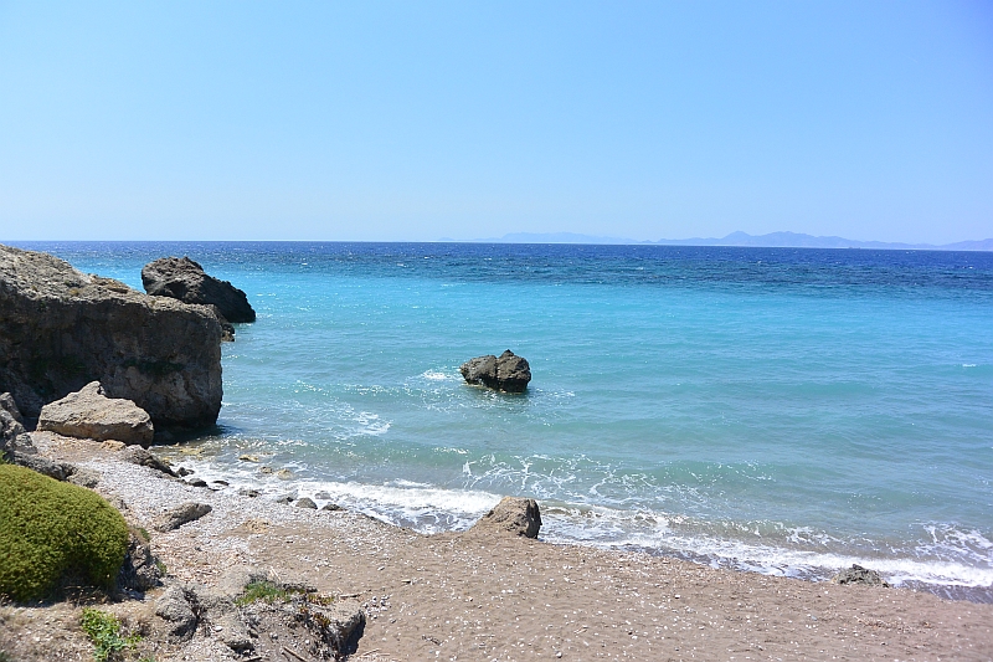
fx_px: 745
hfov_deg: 67.4
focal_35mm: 27
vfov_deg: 47.9
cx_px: 496
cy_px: 331
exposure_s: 1/1000
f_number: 5
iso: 160
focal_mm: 10
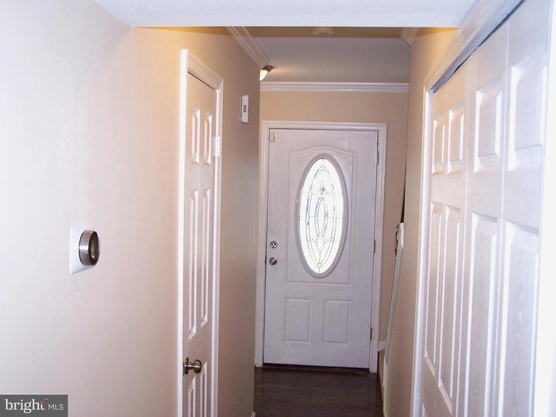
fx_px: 771
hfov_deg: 39.7
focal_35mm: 48
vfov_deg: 30.3
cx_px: 278
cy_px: 208
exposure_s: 1/60
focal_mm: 8
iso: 140
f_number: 3
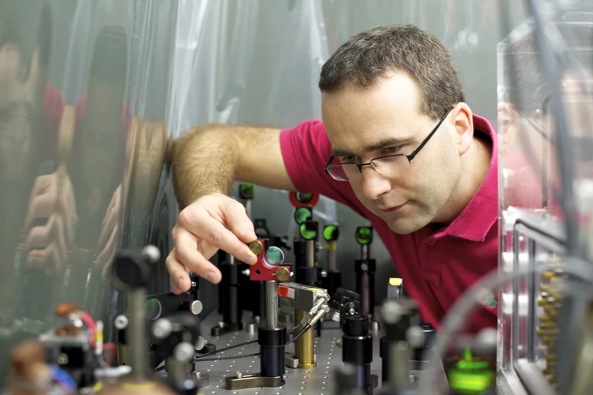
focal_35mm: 50
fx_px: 823
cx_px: 296
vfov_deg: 27.0
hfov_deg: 39.6
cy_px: 198
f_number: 3.2
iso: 800
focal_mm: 50
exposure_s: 1/40
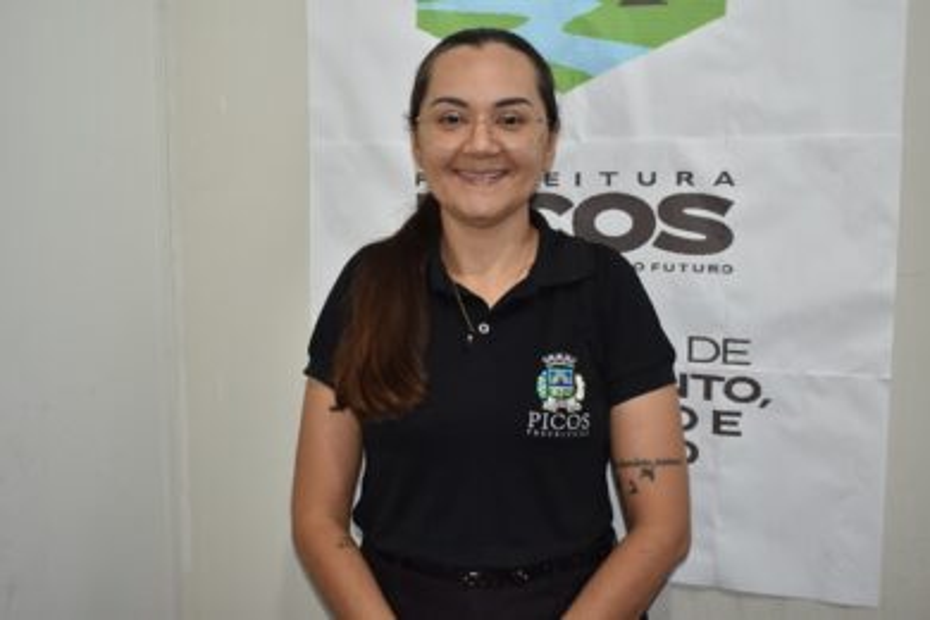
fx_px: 1085
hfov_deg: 46.4
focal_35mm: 42
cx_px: 465
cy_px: 310
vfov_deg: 31.9
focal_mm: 28
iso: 1000
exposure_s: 1/125
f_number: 5
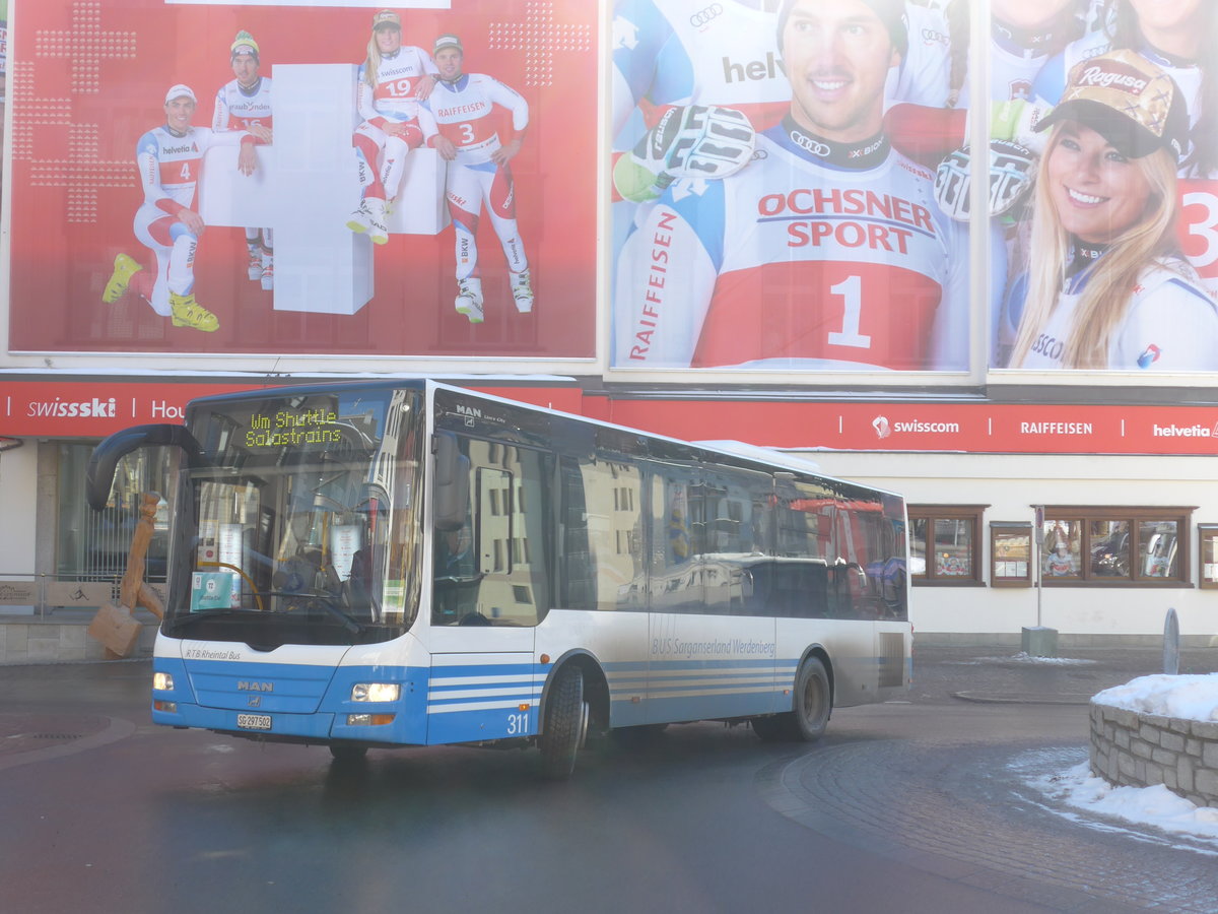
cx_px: 609
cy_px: 457
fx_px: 1548
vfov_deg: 32.9
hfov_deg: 42.9
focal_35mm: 44
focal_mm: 9
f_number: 2.8
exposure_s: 1/320
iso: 80
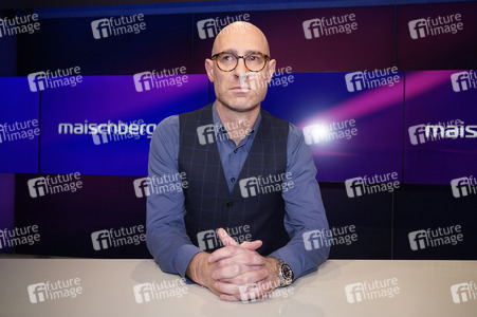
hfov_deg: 63.7
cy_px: 158
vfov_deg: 44.9
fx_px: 384
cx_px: 238
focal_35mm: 29
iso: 2000
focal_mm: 29
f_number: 5
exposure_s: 1/160
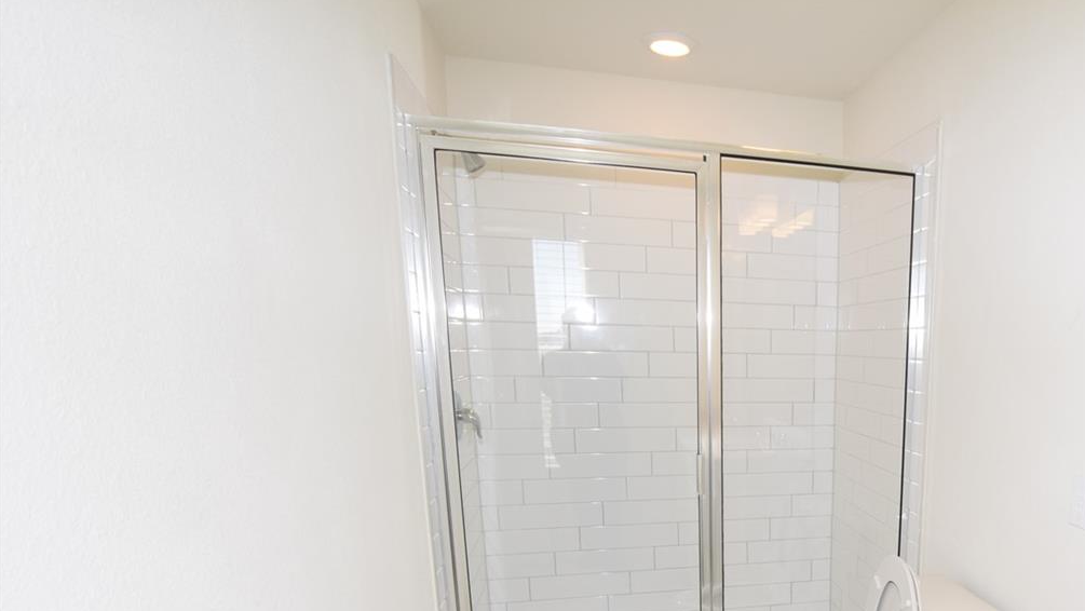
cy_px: 534
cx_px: 858
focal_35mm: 25
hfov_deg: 67.5
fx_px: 719
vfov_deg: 42.7
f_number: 5.6
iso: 320
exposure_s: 1/125
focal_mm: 10
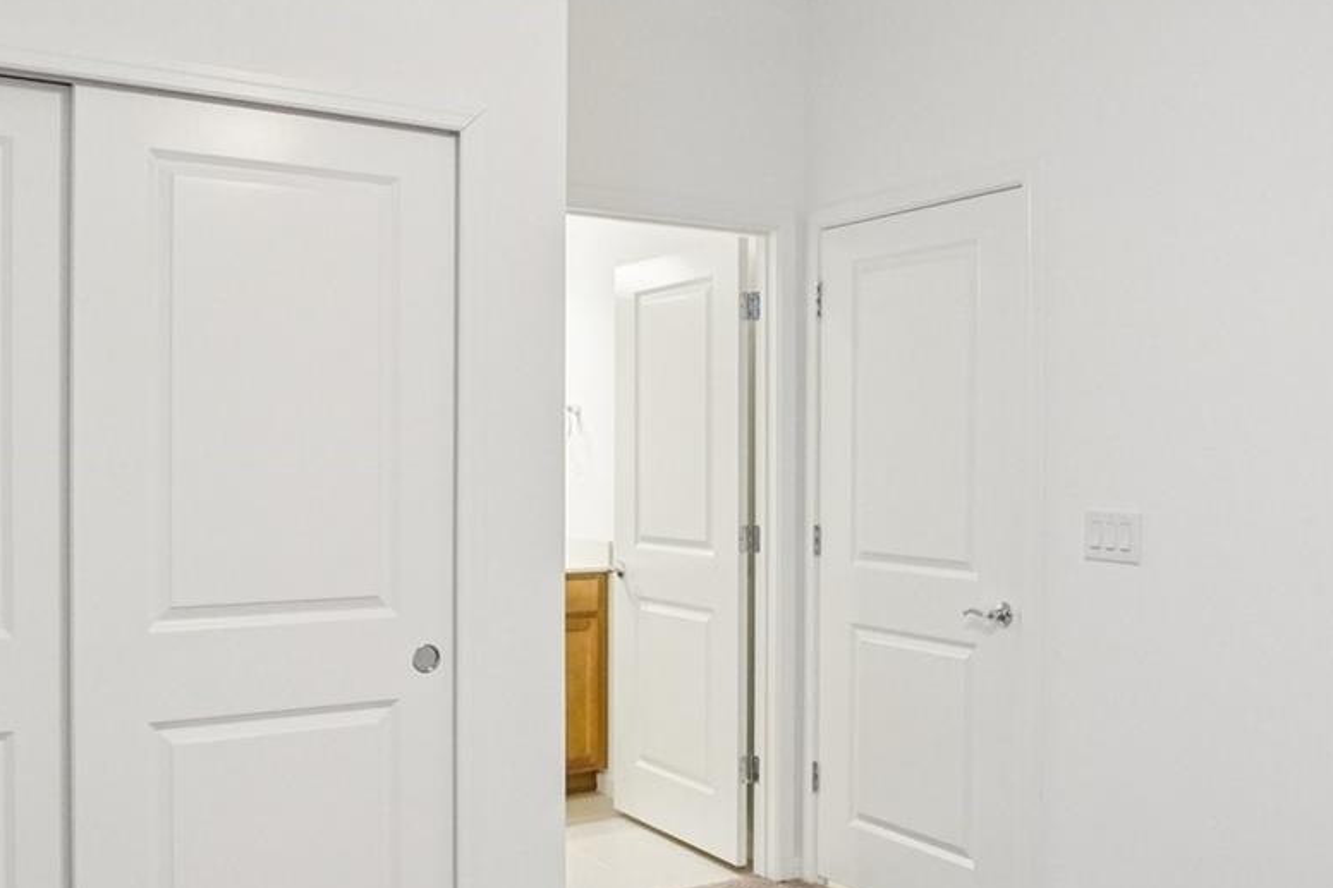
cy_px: 481
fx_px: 1260
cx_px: 763
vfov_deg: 38.8
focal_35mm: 34
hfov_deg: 55.5
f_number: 8
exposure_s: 1/30
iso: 640
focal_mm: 11
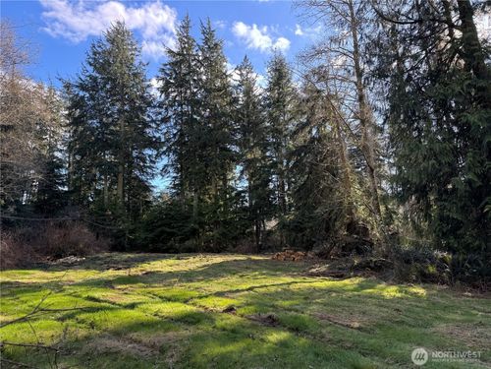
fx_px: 340
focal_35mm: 24
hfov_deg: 71.6
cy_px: 184
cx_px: 246
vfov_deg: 56.8
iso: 80
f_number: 1.78
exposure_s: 1/477
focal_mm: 6.76
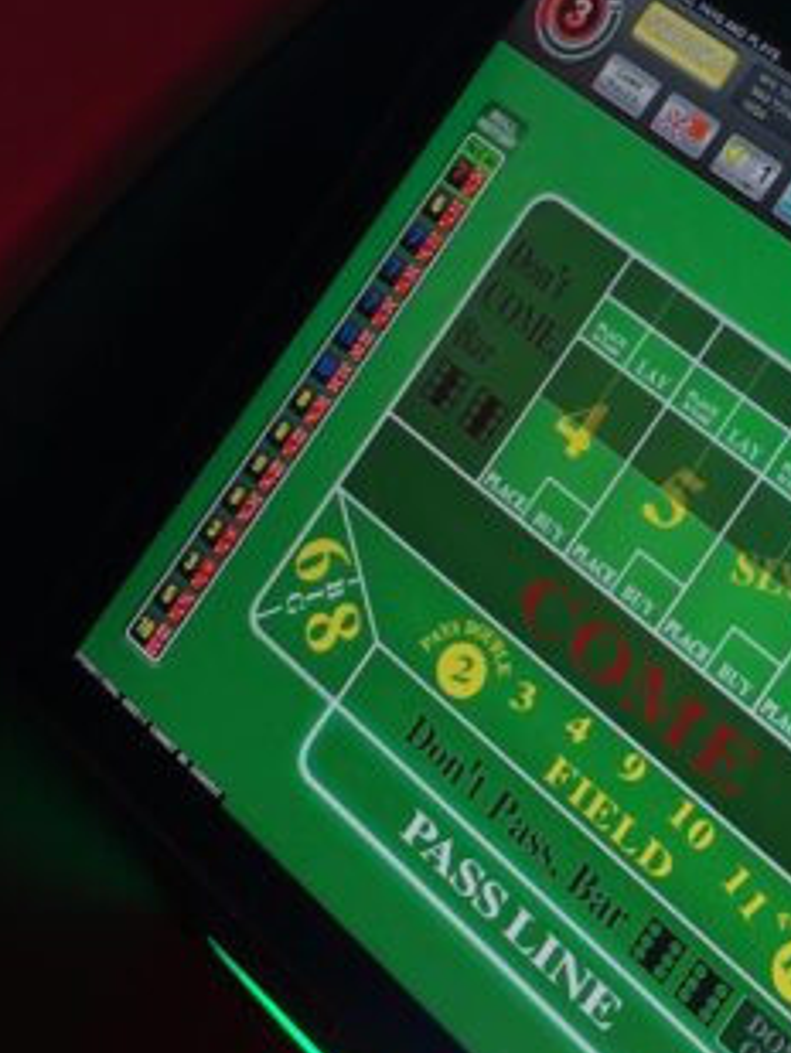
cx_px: 808
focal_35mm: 90
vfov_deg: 21.5
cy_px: 204
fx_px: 2740
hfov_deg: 16.1
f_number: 2.2
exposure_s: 1/40
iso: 25
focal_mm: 4.15
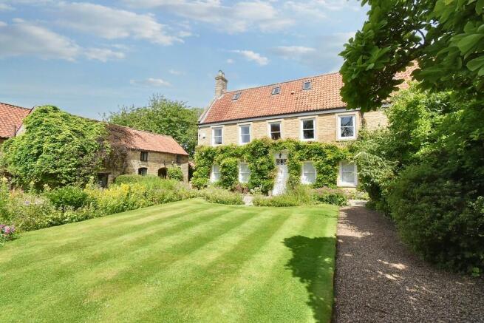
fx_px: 202
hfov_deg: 100.4
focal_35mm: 15
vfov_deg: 77.4
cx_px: 242
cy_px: 162
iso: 800
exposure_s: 1/640
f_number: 10
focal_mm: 10
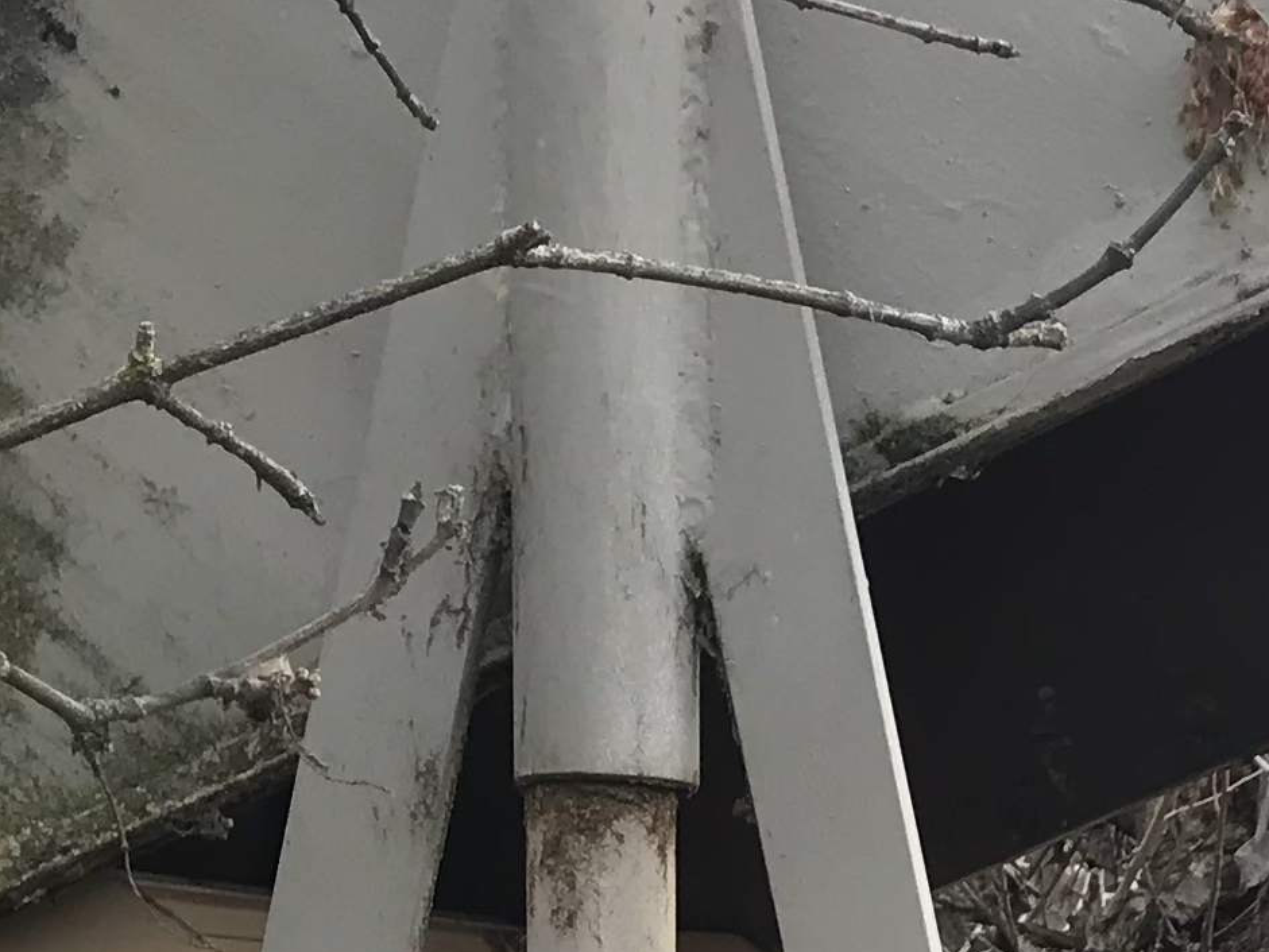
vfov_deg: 11.3
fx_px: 4400
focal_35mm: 120
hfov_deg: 15.8
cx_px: 1509
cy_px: 1800
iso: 20
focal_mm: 3.99
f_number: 1.8
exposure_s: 1/189
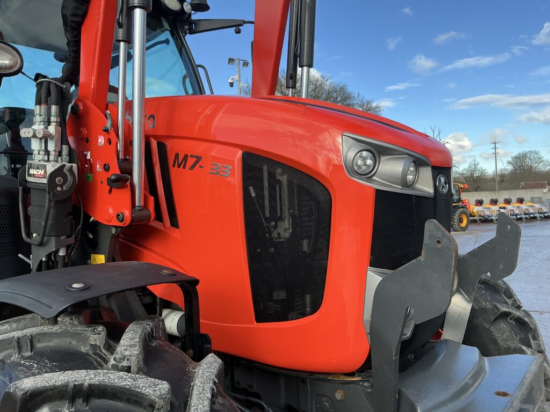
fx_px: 445
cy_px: 206
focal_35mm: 28
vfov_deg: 49.7
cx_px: 275
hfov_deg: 63.4
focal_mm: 3
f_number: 1.8
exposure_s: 1/792
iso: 25
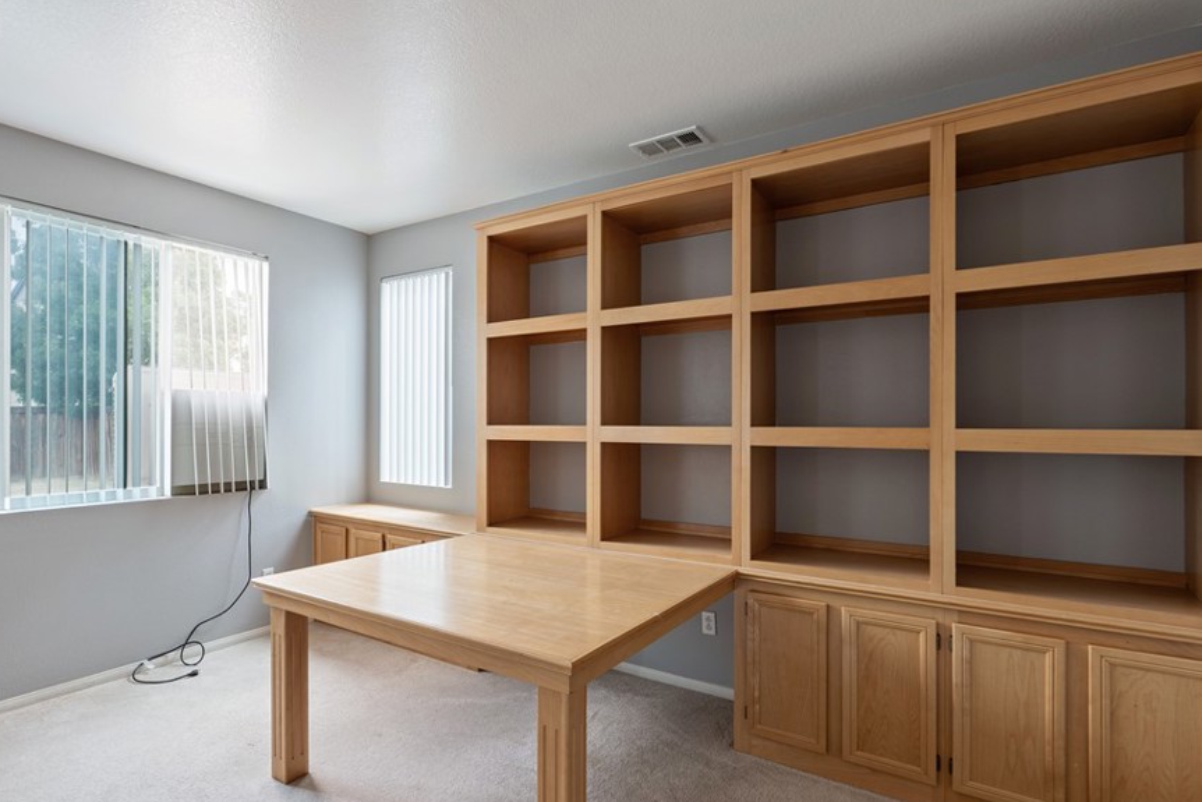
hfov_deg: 86.7
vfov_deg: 64.5
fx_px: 634
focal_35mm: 19
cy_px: 428
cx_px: 551
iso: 250
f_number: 7.1
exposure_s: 1/2.5
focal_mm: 16
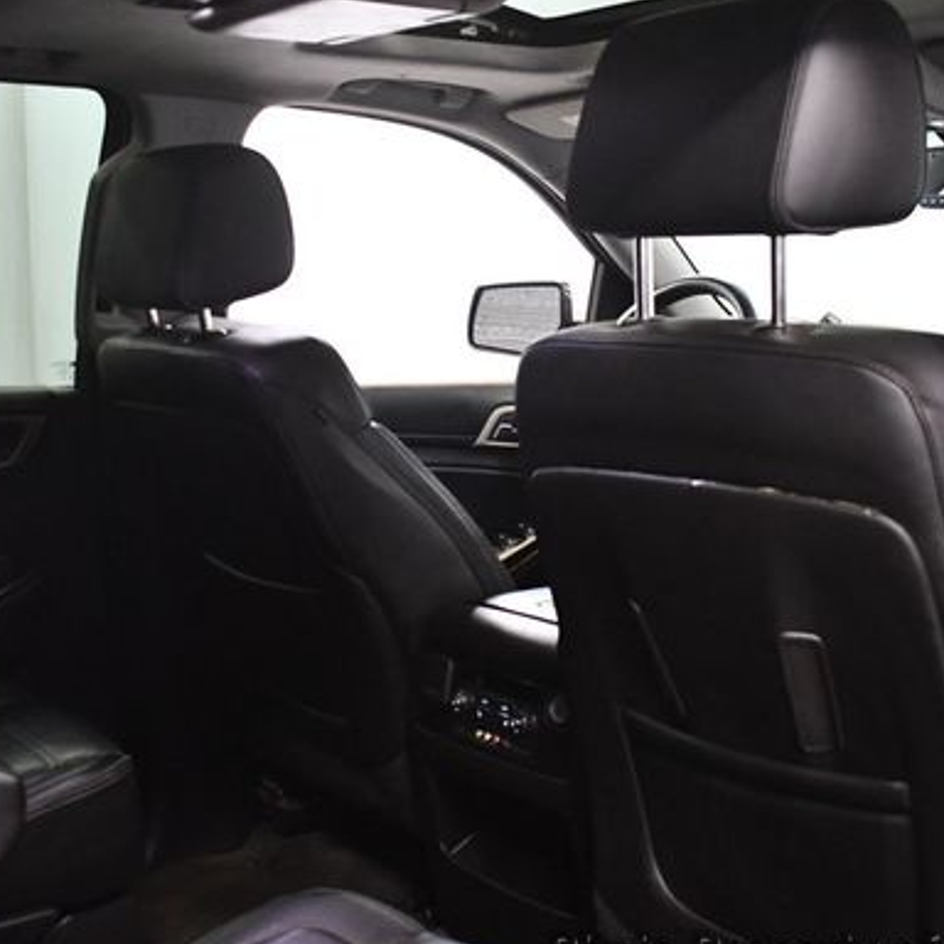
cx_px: 519
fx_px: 1574
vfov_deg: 33.4
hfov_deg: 33.4
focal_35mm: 51
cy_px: 472
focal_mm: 18
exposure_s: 1/80
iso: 3200
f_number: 3.5
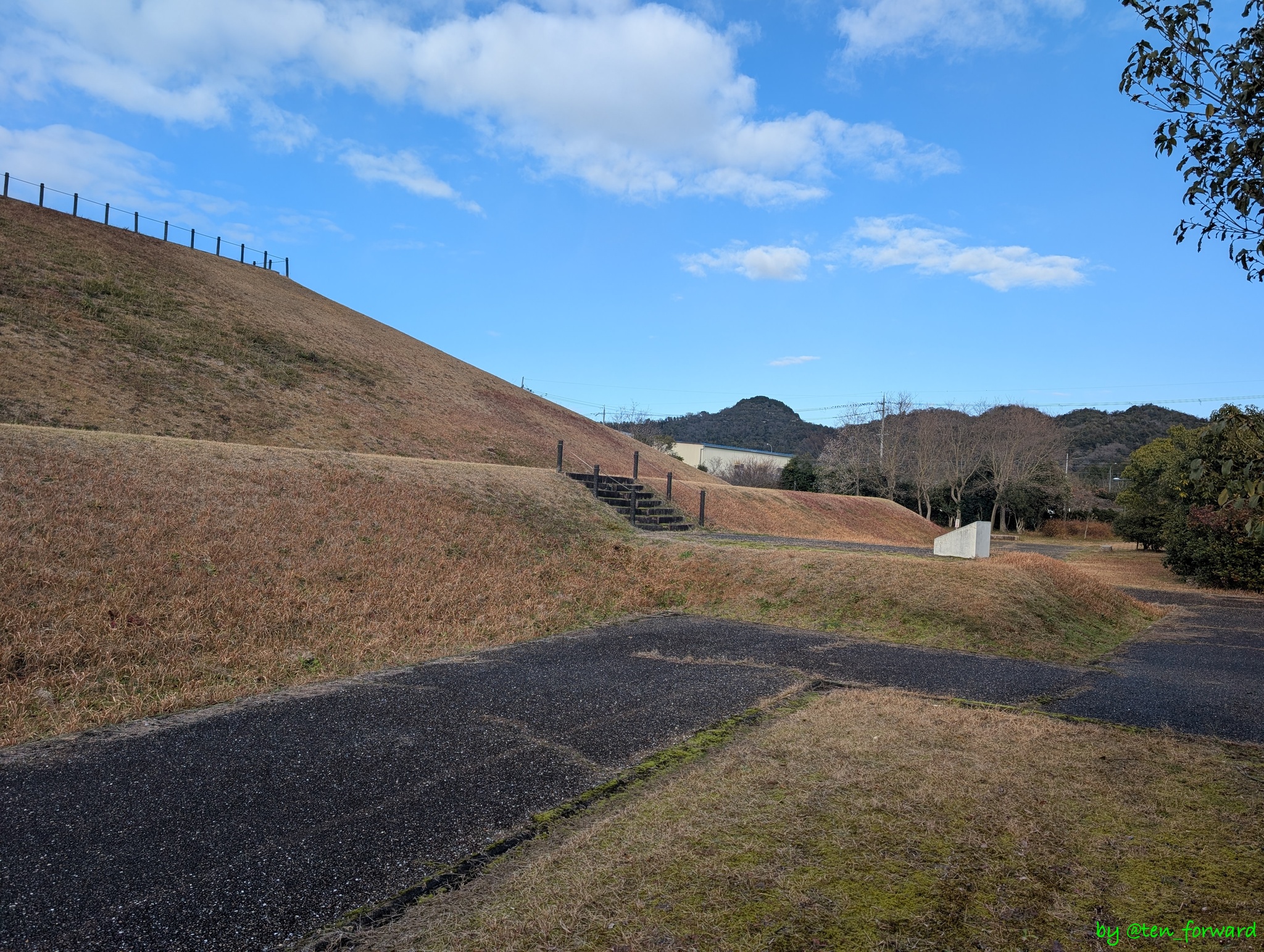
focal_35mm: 24
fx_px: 878
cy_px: 476
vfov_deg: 56.9
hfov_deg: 71.5
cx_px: 632
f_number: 1.68
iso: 22
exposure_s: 1/806
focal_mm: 6.9
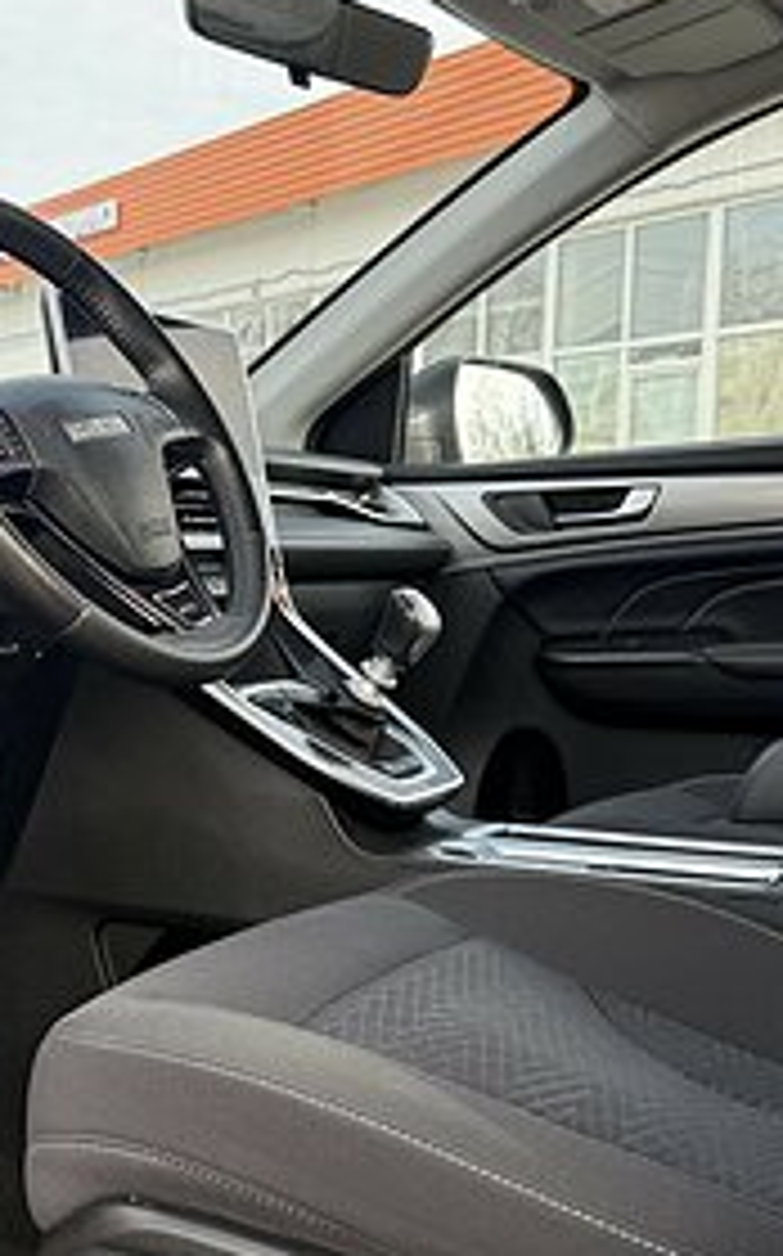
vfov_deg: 40.3
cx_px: 153
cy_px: 651
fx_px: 1710
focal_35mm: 50
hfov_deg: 25.3
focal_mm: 6.76
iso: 80
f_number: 1.78
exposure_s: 1/532
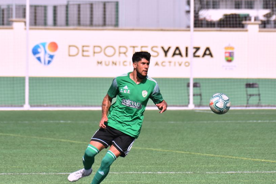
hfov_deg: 4.8
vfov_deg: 3.2
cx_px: 134
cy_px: 89
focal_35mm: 429
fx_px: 3290
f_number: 8
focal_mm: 270
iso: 800
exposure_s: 1/4000
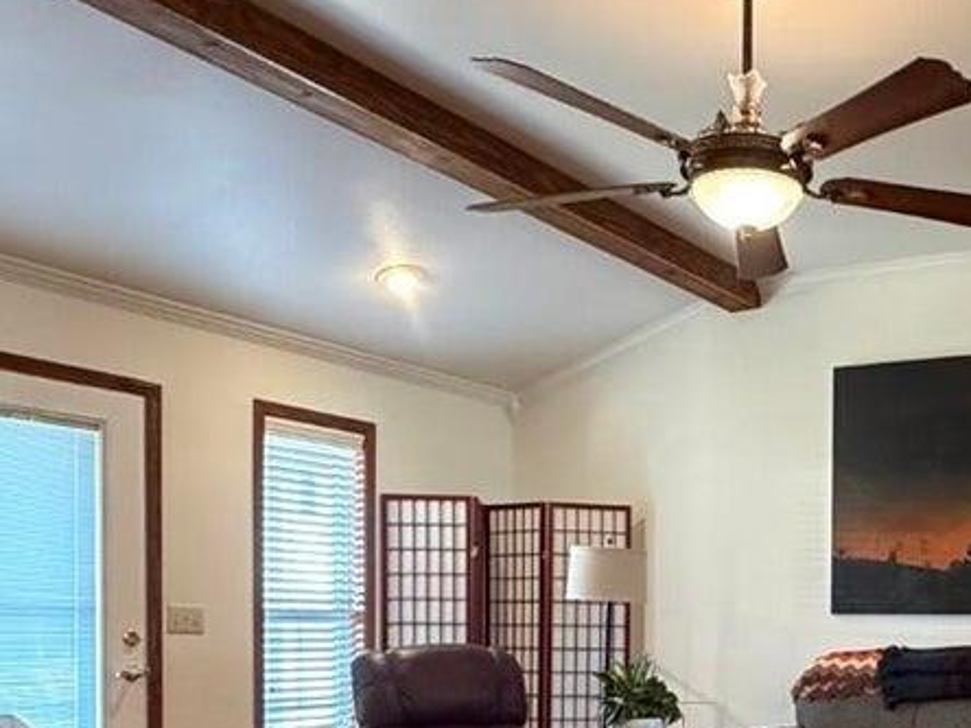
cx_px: 863
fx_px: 1206
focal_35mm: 43
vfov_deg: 31.4
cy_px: 706
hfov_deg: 40.7
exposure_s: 1/60
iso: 800
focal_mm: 2.22
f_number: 2.2
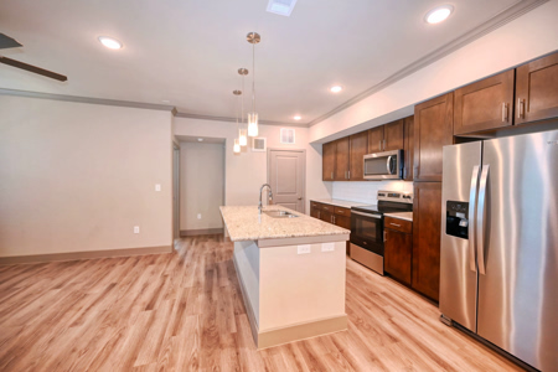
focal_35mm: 14
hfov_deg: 104.3
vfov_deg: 81.2
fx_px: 217
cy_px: 186
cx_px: 279
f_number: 4
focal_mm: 14
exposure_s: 1/60
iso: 1000
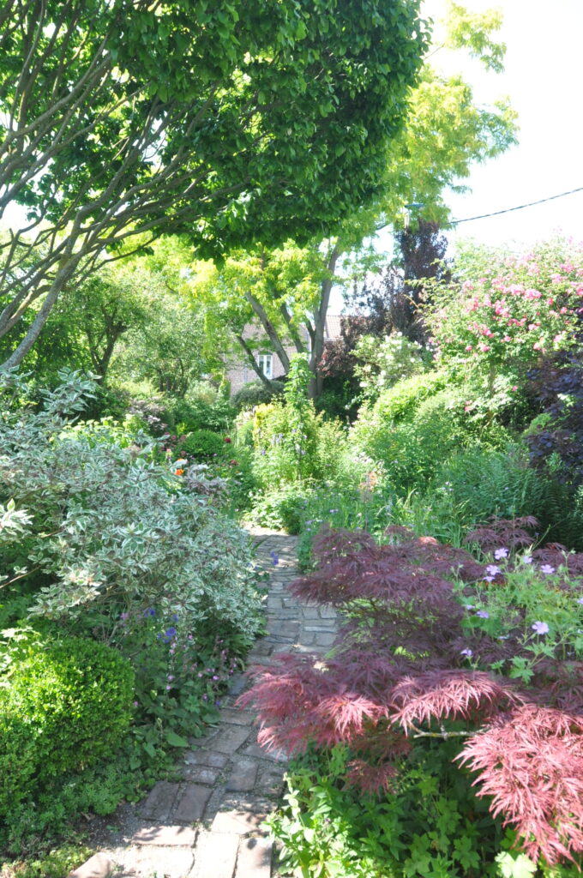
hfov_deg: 50.3
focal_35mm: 26
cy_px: 439
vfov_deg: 70.5
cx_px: 292
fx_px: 621
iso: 1000
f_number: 5.6
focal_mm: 17
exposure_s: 1/640
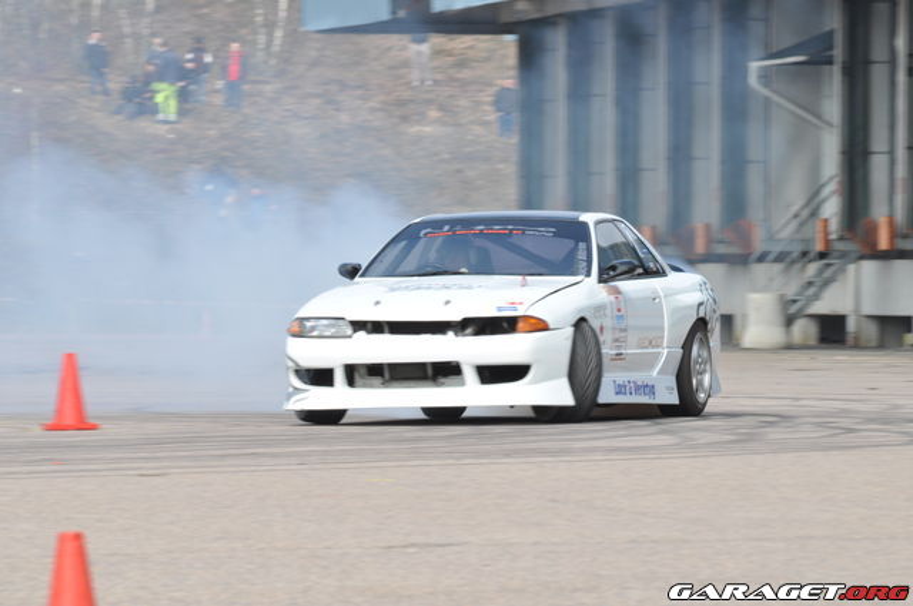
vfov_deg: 3.8
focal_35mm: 360
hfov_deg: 5.7
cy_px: 303
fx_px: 9118
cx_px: 456
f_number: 14
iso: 320
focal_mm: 240
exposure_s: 1/125
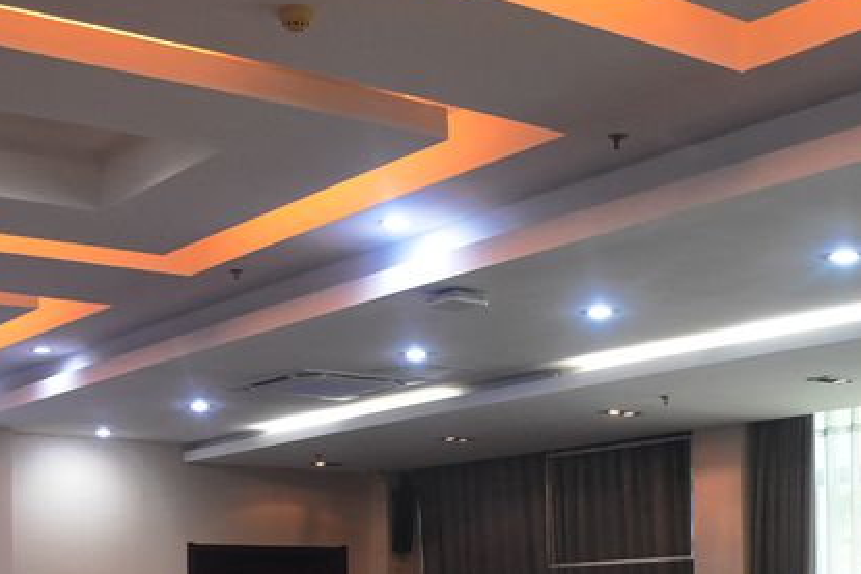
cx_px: 434
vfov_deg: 20.0
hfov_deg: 30.9
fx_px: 1555
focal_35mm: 65
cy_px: 629
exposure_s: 1/100
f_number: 7.1
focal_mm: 18
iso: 2000
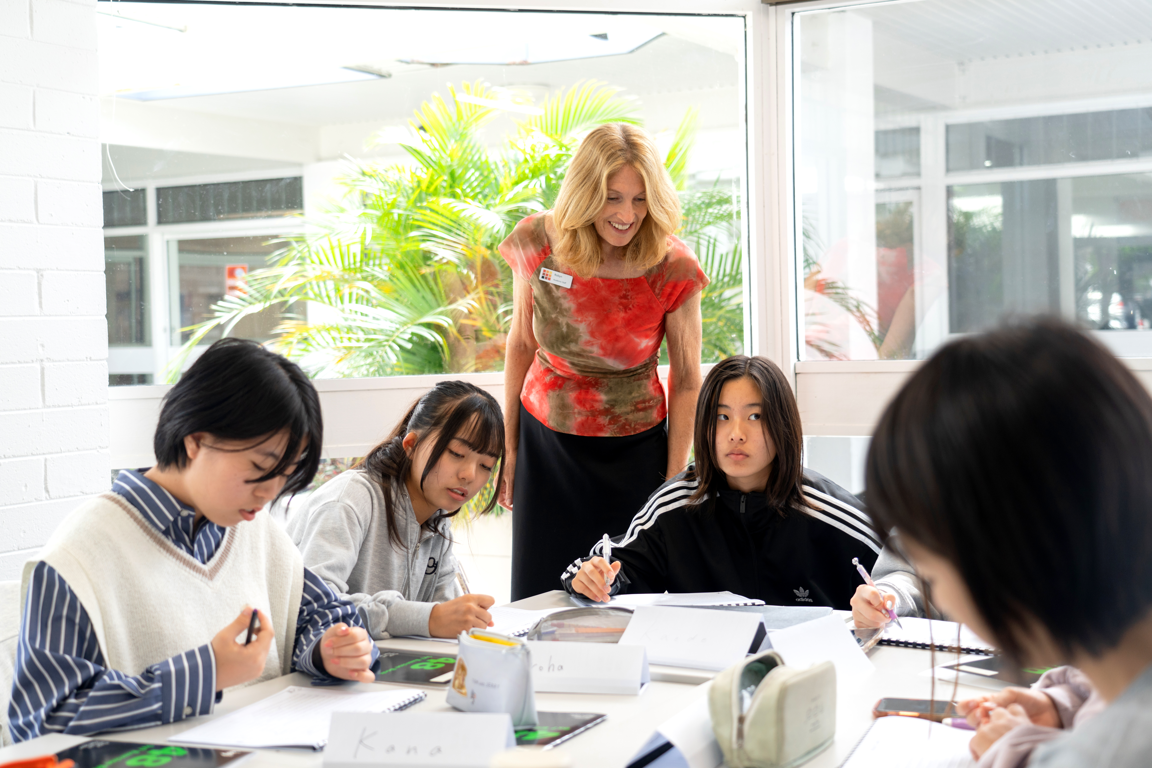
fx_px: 1568
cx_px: 576
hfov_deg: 40.3
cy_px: 384
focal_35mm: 49
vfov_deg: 27.5
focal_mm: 49
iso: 400
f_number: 4
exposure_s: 1/100
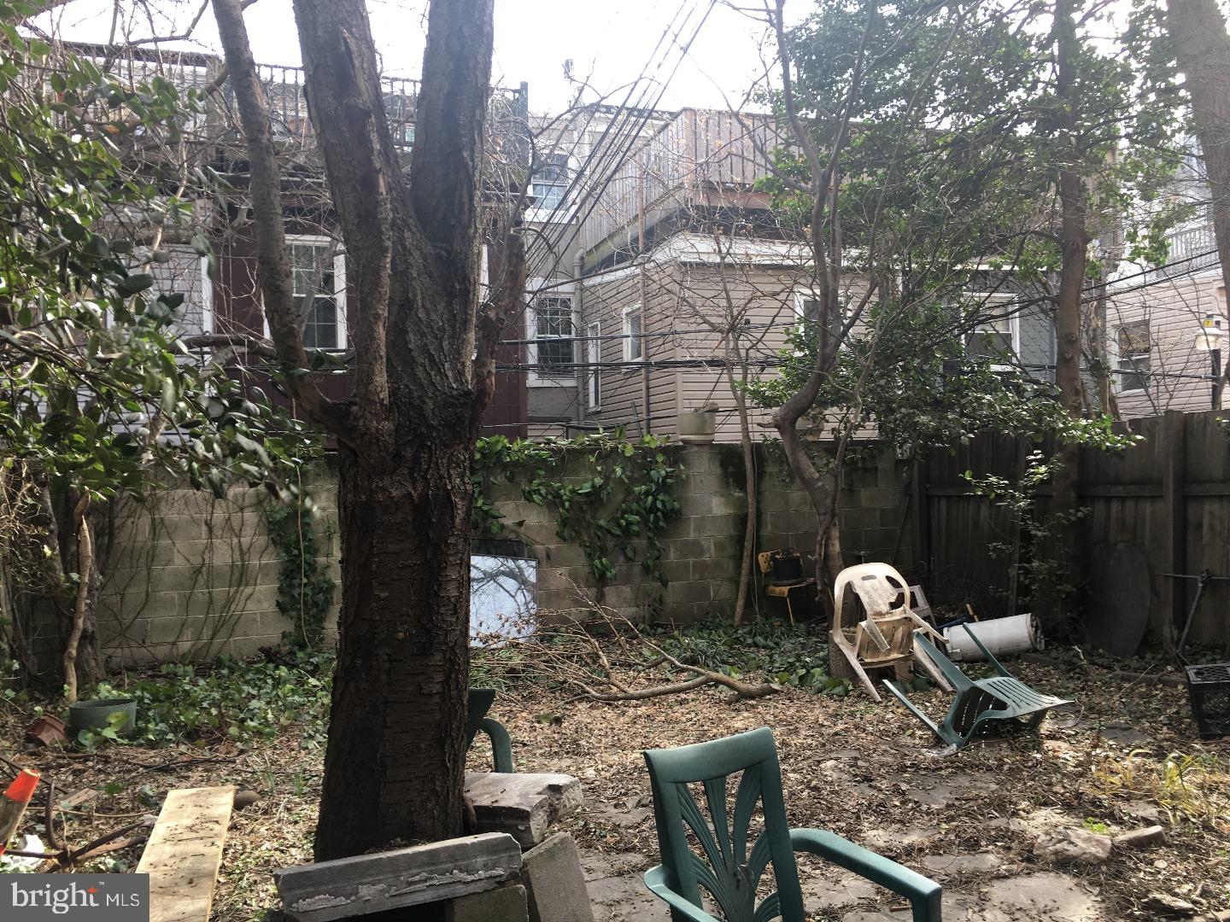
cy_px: 461
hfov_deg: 61.7
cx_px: 615
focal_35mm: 29
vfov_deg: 48.2
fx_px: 1030
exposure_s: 1/120
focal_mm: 4.15
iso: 25
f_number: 2.2
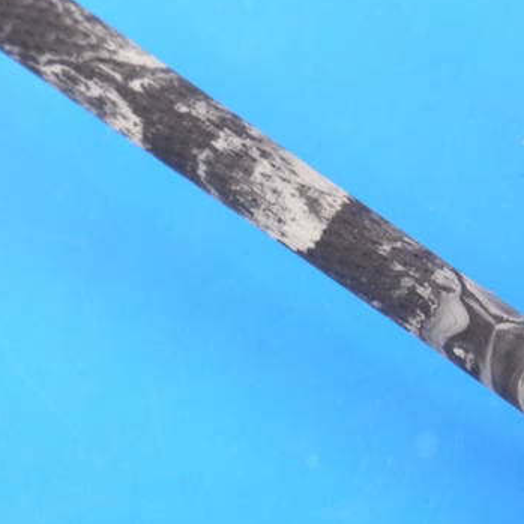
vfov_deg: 12.8
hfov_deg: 12.8
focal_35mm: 136
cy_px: 207
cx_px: 213
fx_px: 2329
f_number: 5.6
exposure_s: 1/80
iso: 800
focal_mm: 42
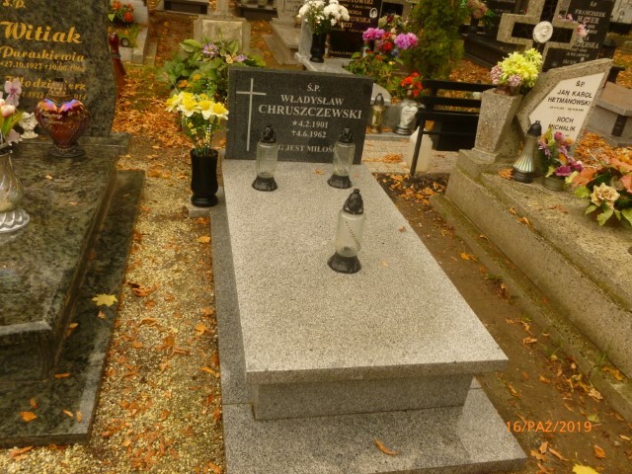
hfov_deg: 63.4
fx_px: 511
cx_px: 316
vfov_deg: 49.7
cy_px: 237
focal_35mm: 28
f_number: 3.3
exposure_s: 1/160
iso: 200
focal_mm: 5
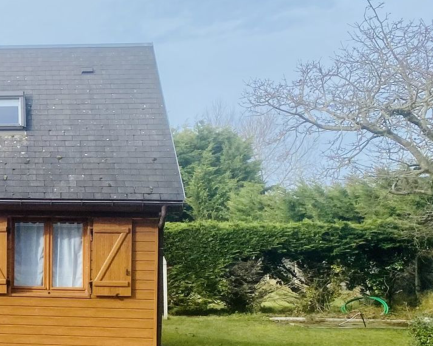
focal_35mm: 73
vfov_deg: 20.8
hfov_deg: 22.9
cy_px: 255
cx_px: -142
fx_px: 936
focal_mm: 4.25
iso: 32
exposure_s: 1/1504
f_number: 1.8
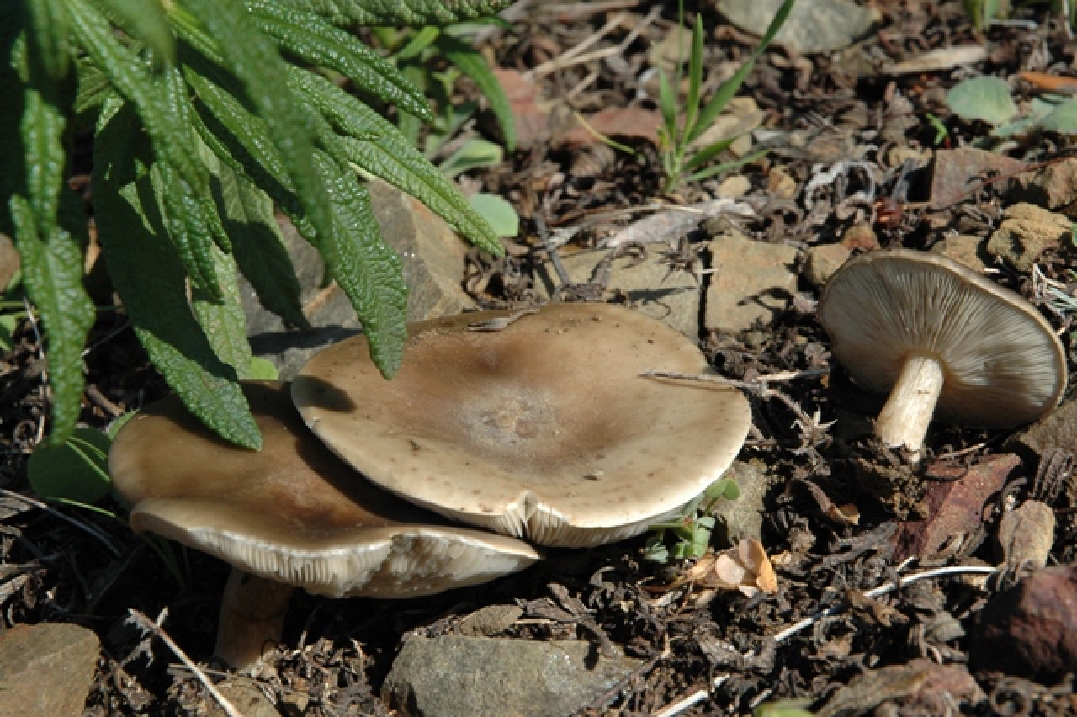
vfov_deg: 13.0
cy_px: 358
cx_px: 538
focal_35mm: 105
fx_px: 3139
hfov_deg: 19.5
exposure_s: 1/160
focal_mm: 70
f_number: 16
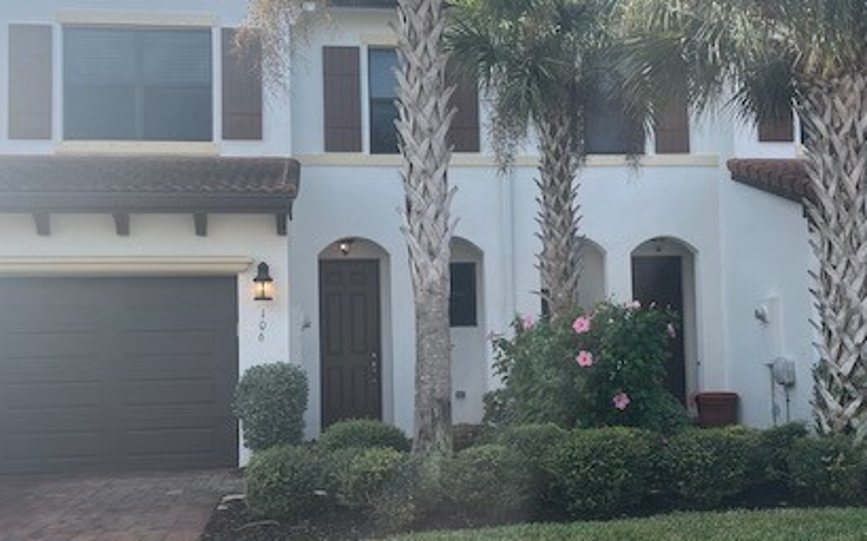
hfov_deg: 46.2
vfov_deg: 29.8
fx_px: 1016
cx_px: 465
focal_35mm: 43
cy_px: 302
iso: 50
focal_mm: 5.1
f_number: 1.6
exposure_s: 1/1294
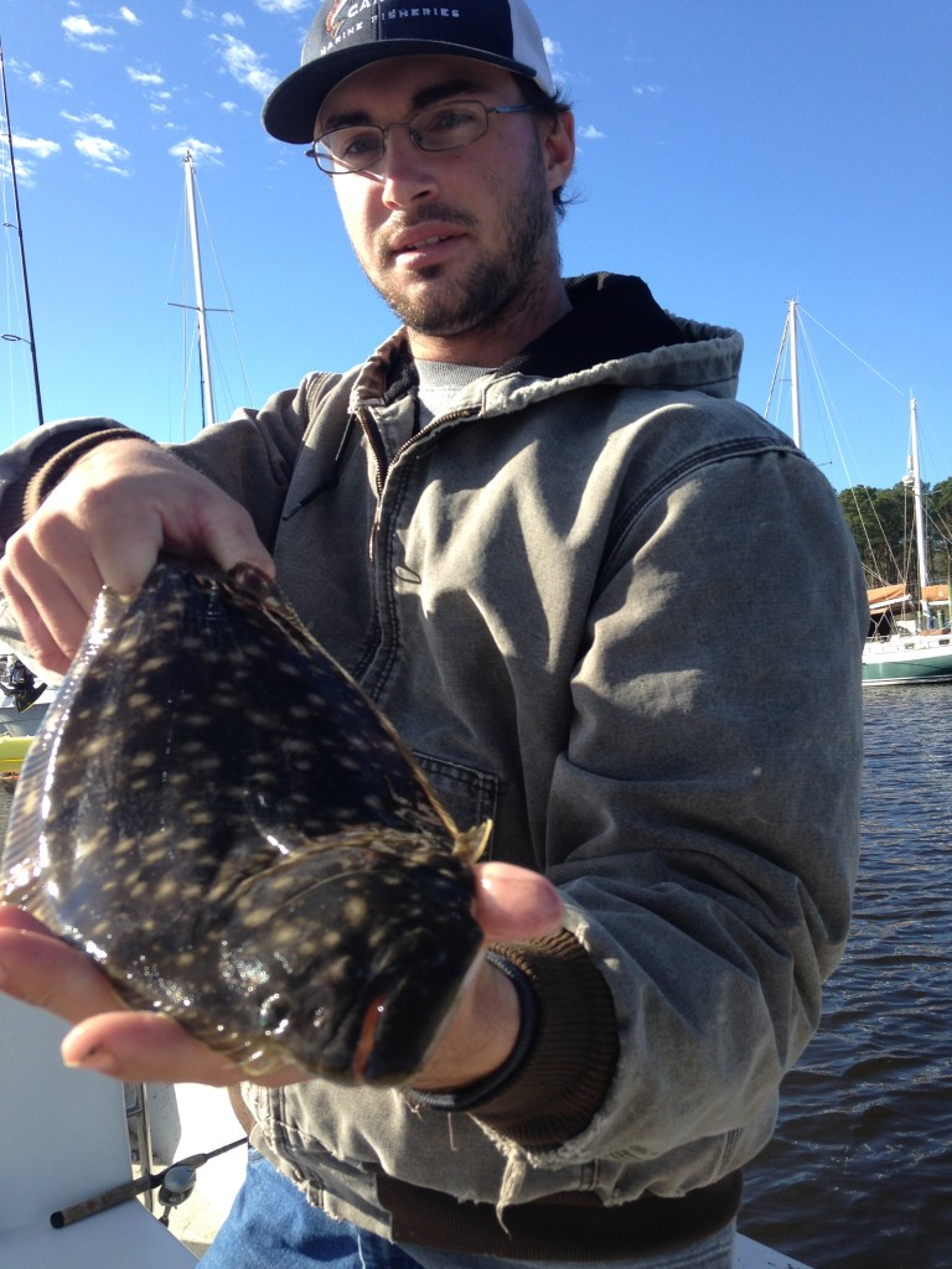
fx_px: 1210
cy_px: 634
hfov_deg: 42.9
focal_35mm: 33
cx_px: 476
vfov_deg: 55.4
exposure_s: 1/733
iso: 50
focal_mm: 4.12
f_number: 2.4
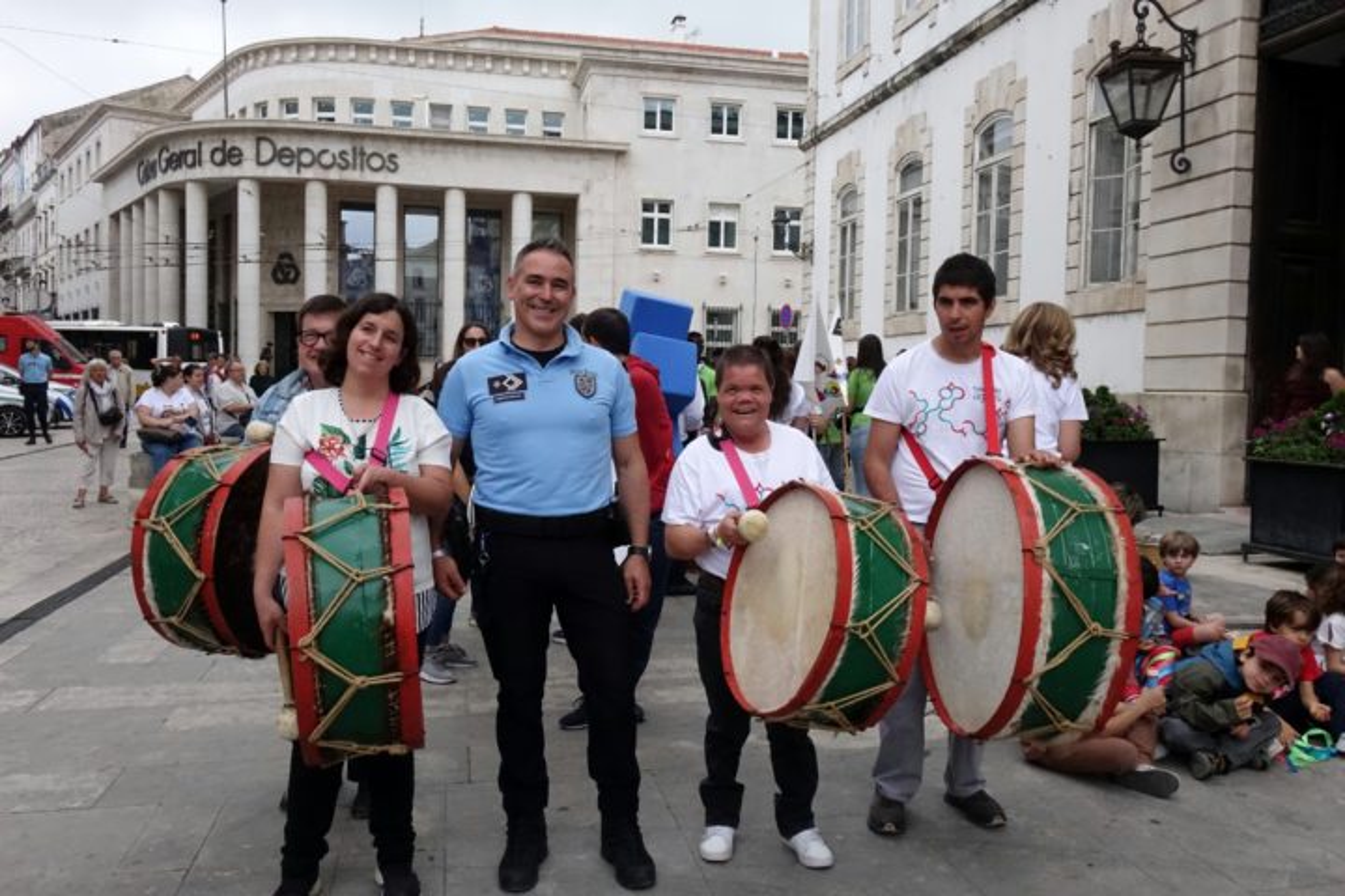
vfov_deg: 43.6
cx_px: 672
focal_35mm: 30
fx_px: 1121
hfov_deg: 61.9
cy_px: 448
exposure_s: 1/1250
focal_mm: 10.91
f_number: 5.6
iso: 2000
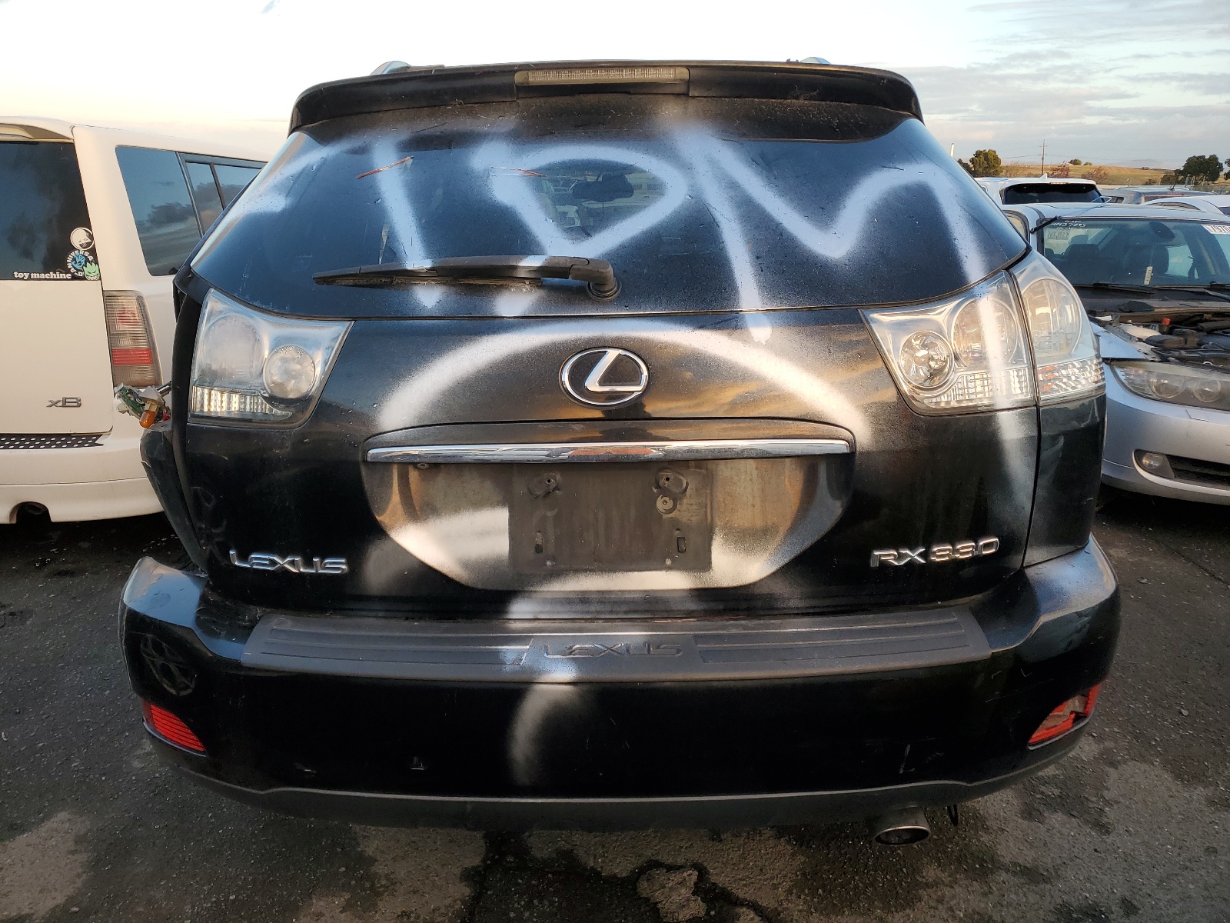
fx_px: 924
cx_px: 615
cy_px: 462
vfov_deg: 53.1
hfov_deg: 67.3
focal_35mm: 26
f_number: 1.5
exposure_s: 1/204
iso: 50
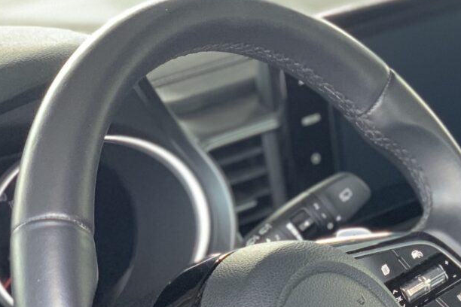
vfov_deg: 8.5
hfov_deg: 12.8
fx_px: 2036
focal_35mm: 159
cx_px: 457
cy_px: 425
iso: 125
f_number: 2.4
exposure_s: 1/60
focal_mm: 6
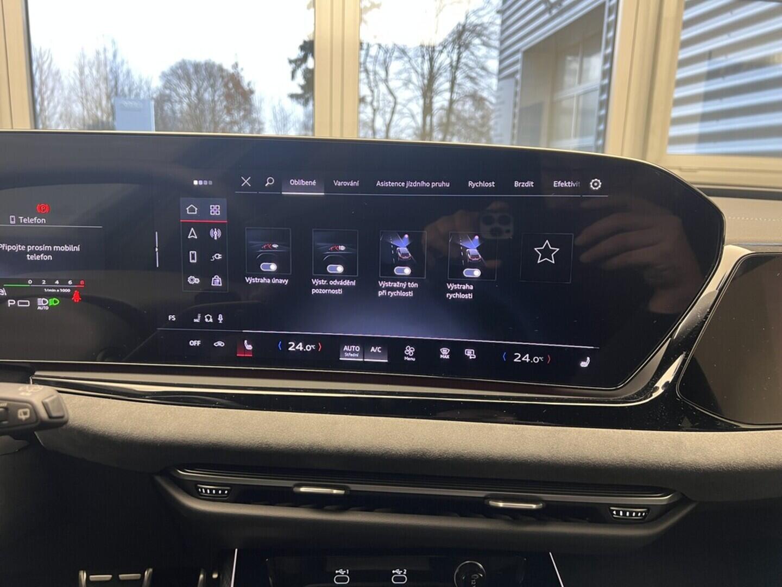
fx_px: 587
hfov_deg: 67.3
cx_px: 391
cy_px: 294
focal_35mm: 26
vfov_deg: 53.1
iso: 125
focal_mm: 5.7
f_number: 1.5
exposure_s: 1/50
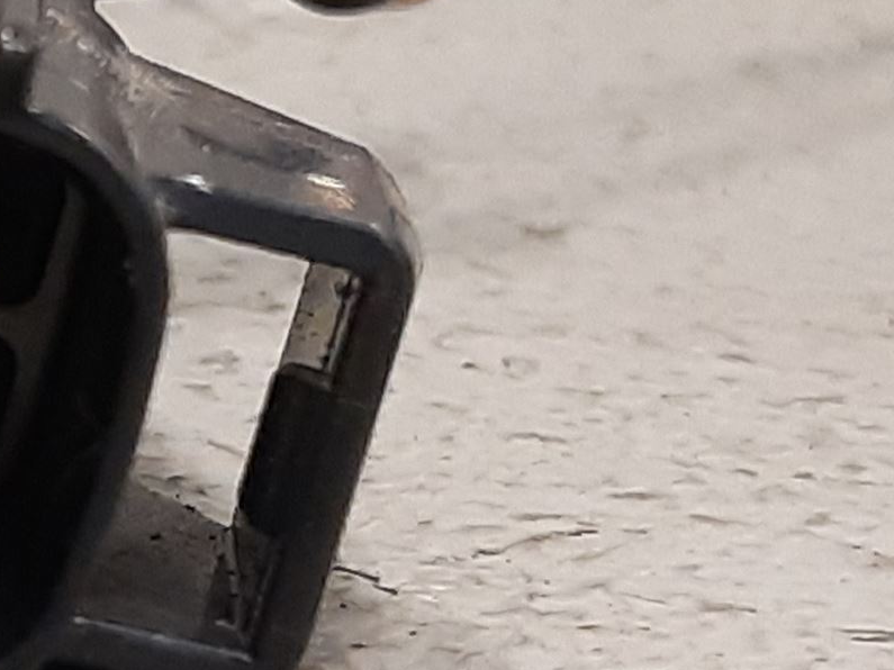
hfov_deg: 26.8
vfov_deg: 21.7
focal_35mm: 67
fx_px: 1730
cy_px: 531
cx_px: -69
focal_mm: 3.93
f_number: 1.7
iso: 200
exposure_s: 1/50
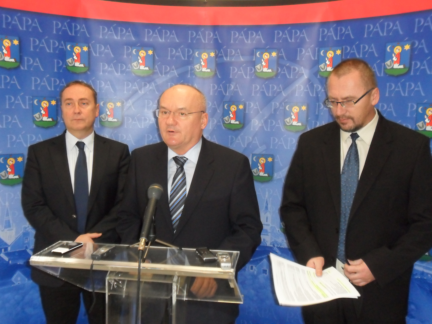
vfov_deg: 38.7
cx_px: 216
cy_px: 162
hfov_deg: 50.1
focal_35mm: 37
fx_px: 462
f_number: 4
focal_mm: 6.6
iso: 400
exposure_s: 1/45
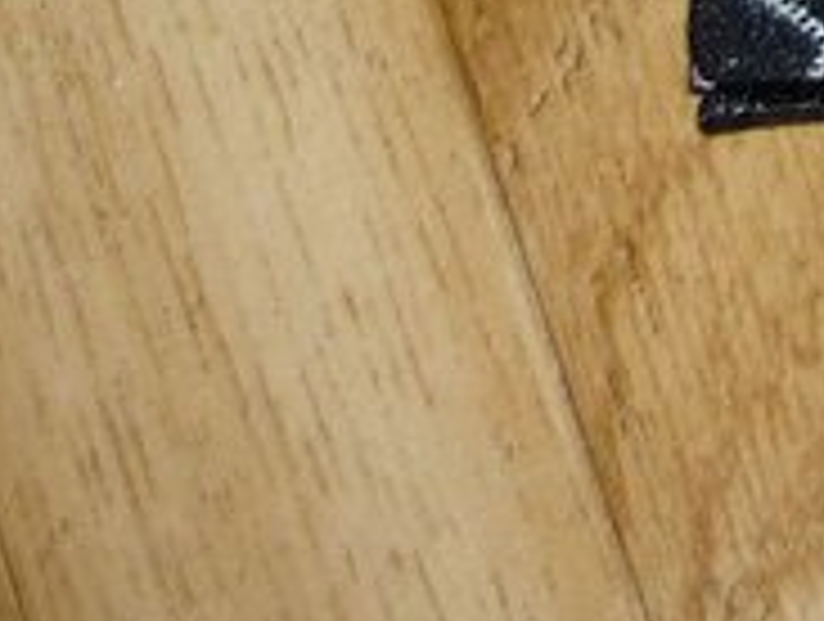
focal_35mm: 240
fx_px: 5724
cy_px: -1377
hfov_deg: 7.1
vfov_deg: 5.7
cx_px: 2695
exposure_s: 1/125
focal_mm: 5.5
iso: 100
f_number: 2.8
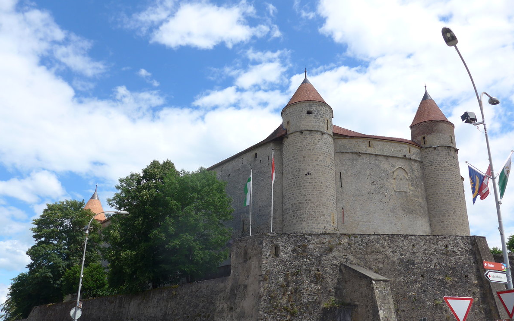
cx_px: 257
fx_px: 434
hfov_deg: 61.2
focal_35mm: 31
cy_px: 189
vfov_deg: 40.5
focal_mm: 6
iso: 80
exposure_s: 1/1600
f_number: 2.8
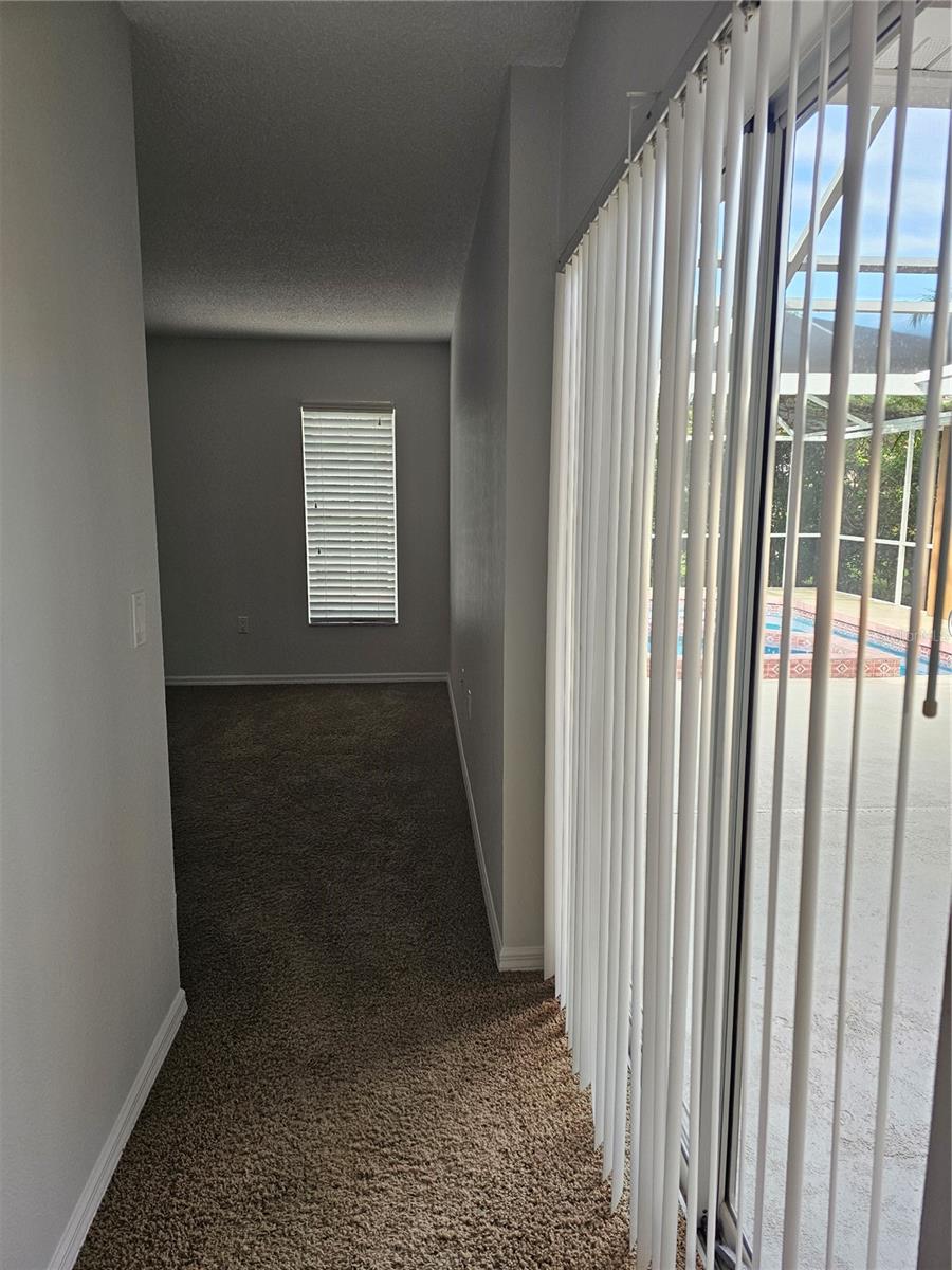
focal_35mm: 23
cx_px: 476
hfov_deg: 58.9
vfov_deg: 73.9
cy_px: 635
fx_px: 843
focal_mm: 6.3
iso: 250
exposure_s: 1/207
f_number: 1.7
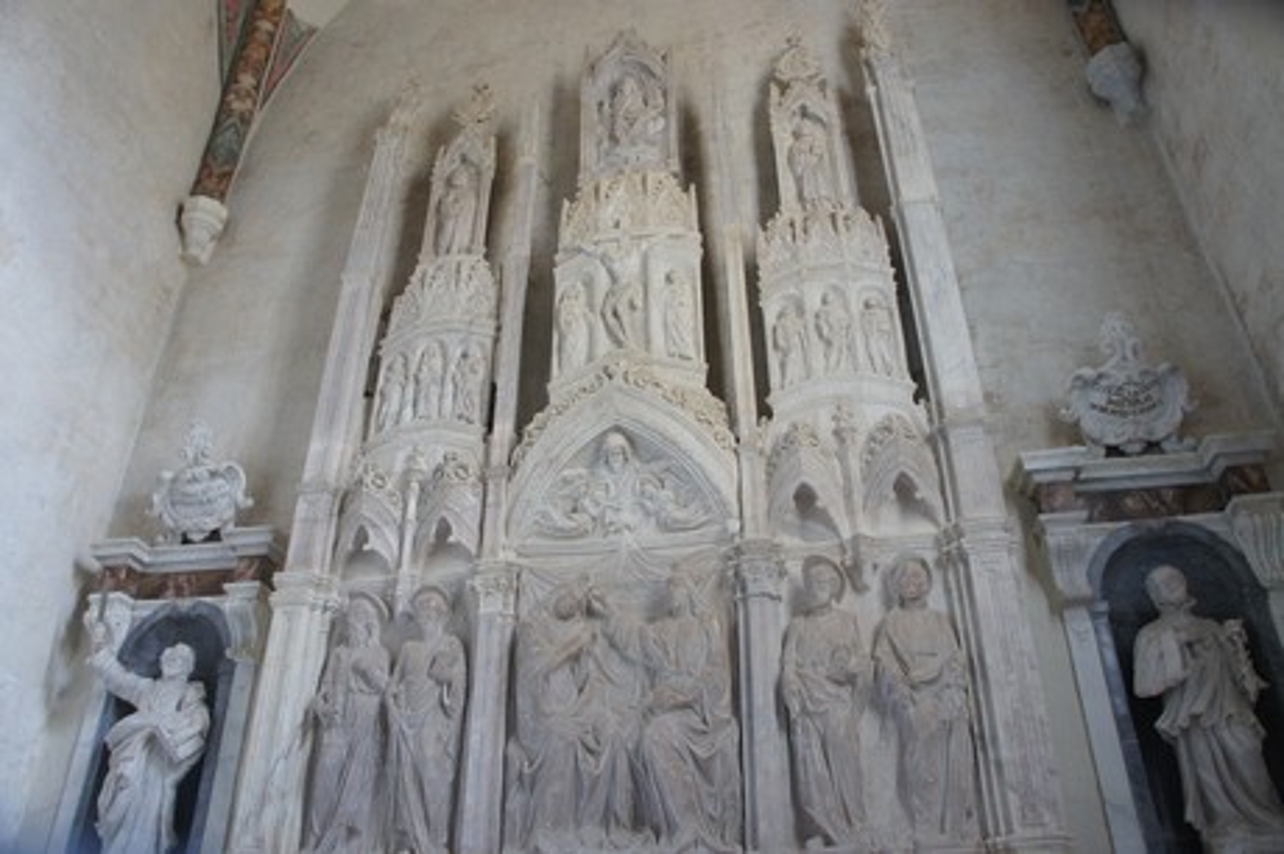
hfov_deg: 67.4
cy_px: 427
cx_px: 642
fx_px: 962
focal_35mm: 27
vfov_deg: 47.9
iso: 320
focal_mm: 18
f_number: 3.5
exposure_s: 1/30
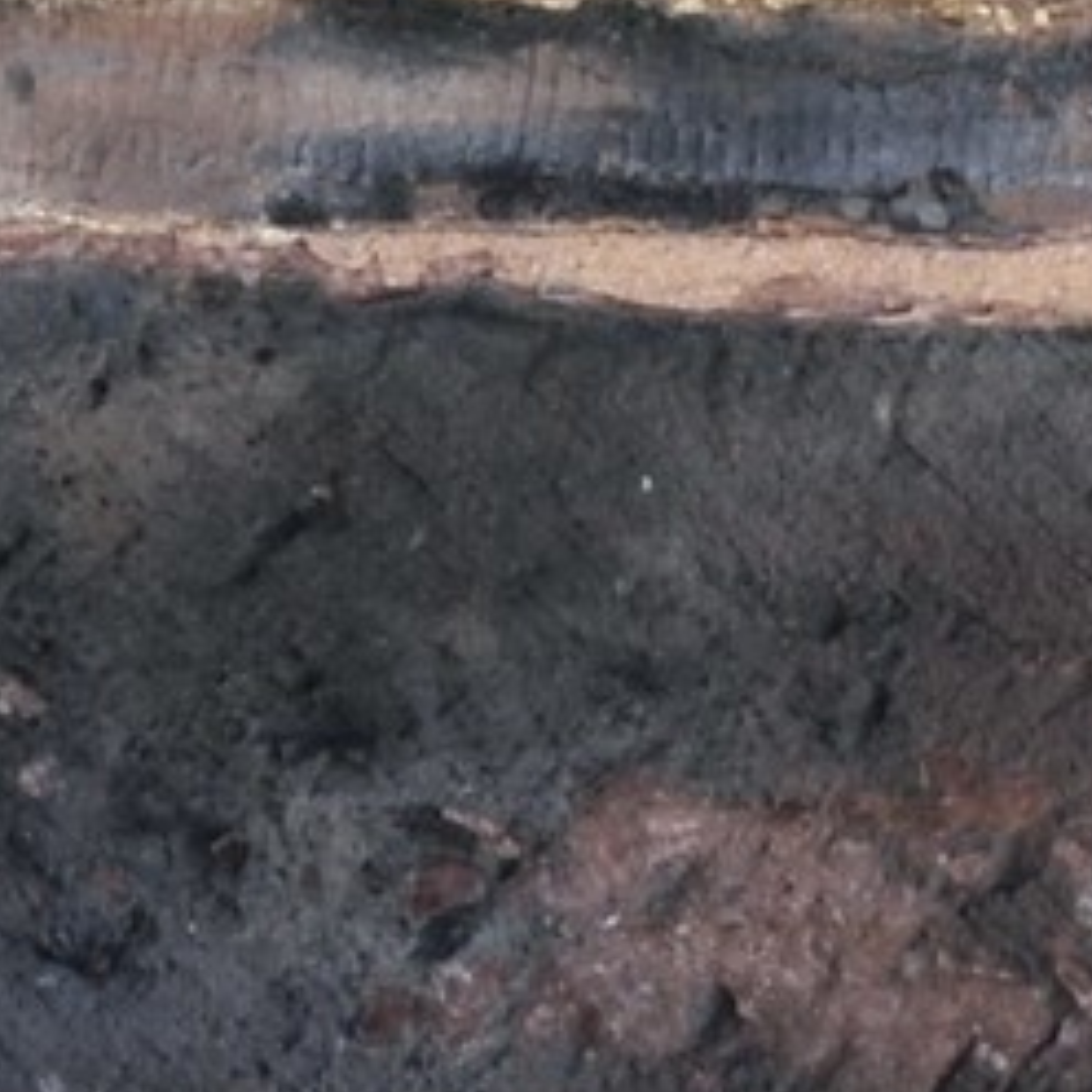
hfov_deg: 1.1
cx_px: -2078
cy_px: 3342
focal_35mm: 1525
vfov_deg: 1.1
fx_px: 54428
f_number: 10
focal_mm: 185
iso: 400
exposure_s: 1/100
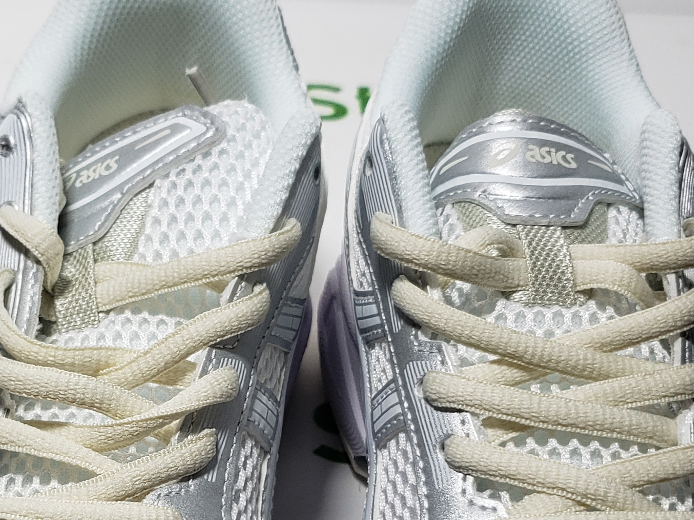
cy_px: 451
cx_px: 190
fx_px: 1443
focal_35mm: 72
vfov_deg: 20.1
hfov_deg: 26.7
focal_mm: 4.3
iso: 50
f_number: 1.5
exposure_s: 1/464
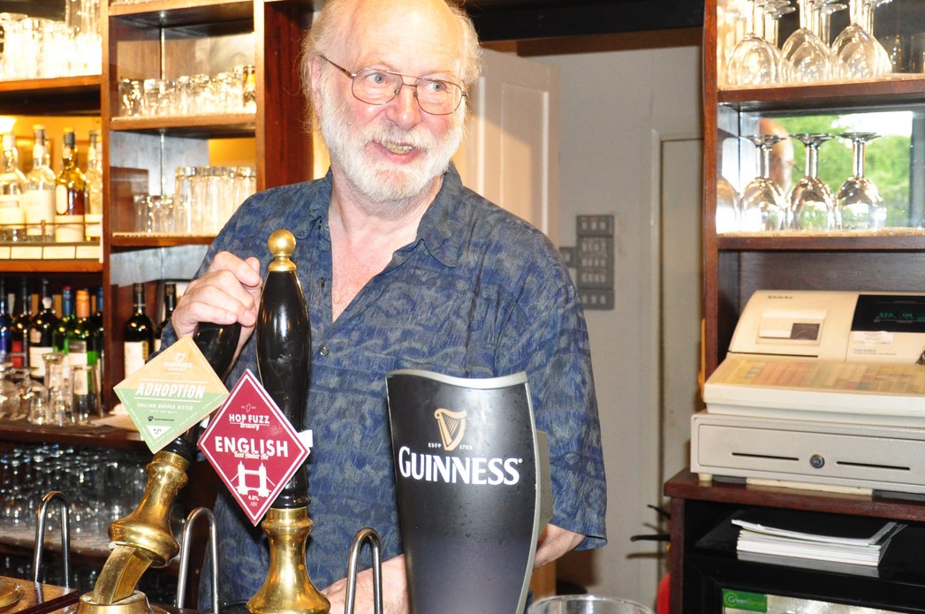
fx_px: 1378
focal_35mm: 54
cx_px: 303
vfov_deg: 25.1
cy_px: 274
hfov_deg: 36.7
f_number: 4.5
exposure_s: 1/60
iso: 1600
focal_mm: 25
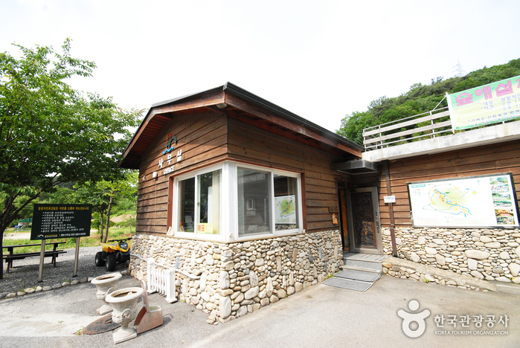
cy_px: 174
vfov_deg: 77.5
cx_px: 260
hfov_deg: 100.3
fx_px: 217
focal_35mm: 15
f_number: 10
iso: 640
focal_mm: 10
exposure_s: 1/400
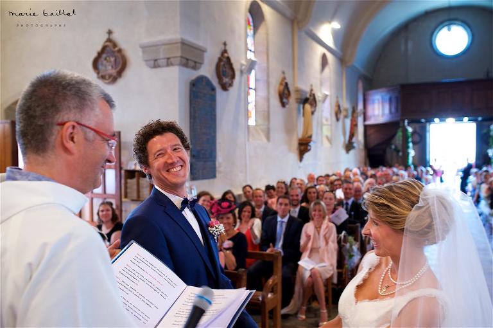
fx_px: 479
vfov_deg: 37.8
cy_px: 164
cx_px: 246
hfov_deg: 54.5
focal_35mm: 35
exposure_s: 1/80
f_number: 3.2
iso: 1250
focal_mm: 35
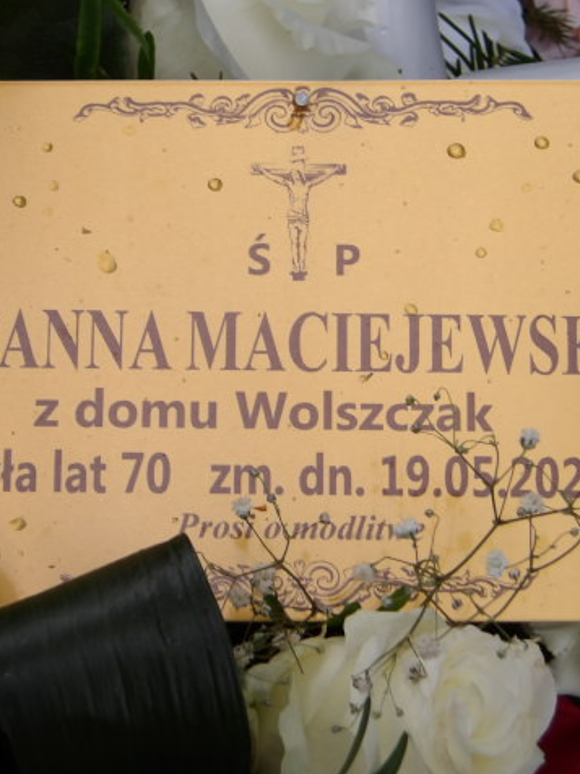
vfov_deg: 20.9
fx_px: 2103
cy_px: 388
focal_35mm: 94
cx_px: 253
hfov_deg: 15.7
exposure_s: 1/112
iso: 100
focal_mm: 12.5
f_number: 4.9
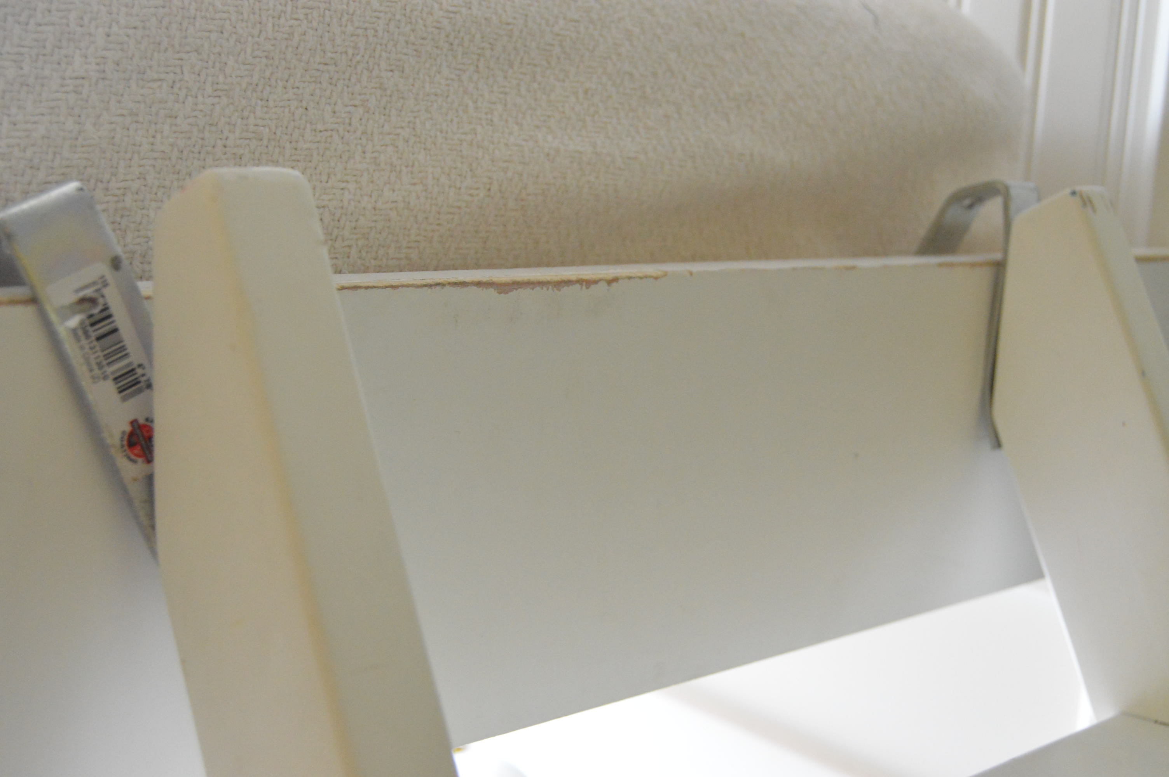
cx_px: 584
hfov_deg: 42.4
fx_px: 1509
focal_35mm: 46
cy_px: 388
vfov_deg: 28.9
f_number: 5.6
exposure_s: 1/60
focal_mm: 31
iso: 3200
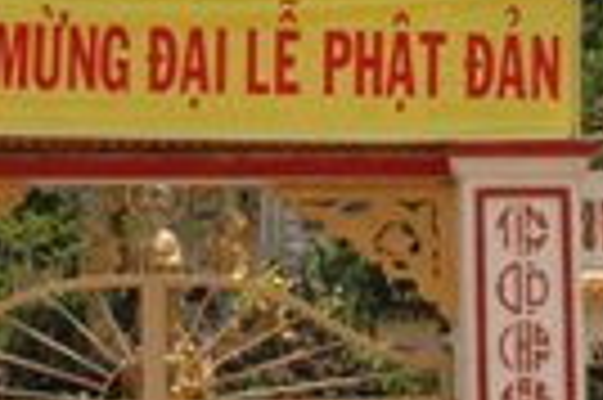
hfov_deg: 12.0
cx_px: 243
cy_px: -45
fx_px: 2877
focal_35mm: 172
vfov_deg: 7.9
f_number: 10
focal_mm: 24
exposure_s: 1/400
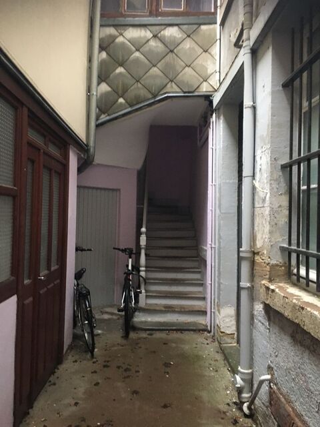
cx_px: 160
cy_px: 214
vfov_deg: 61.7
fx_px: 357
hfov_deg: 48.2
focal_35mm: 29
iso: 200
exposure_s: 1/20
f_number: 2.2
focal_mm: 4.15
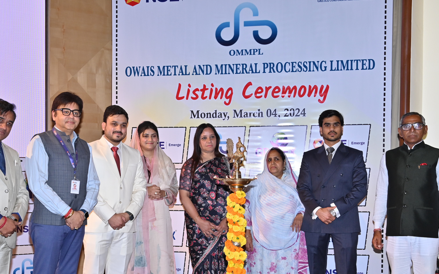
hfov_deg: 41.2
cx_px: 193
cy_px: 198
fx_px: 584
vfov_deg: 26.2
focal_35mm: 49
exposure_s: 1/160
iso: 400
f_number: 5.6
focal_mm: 31.5
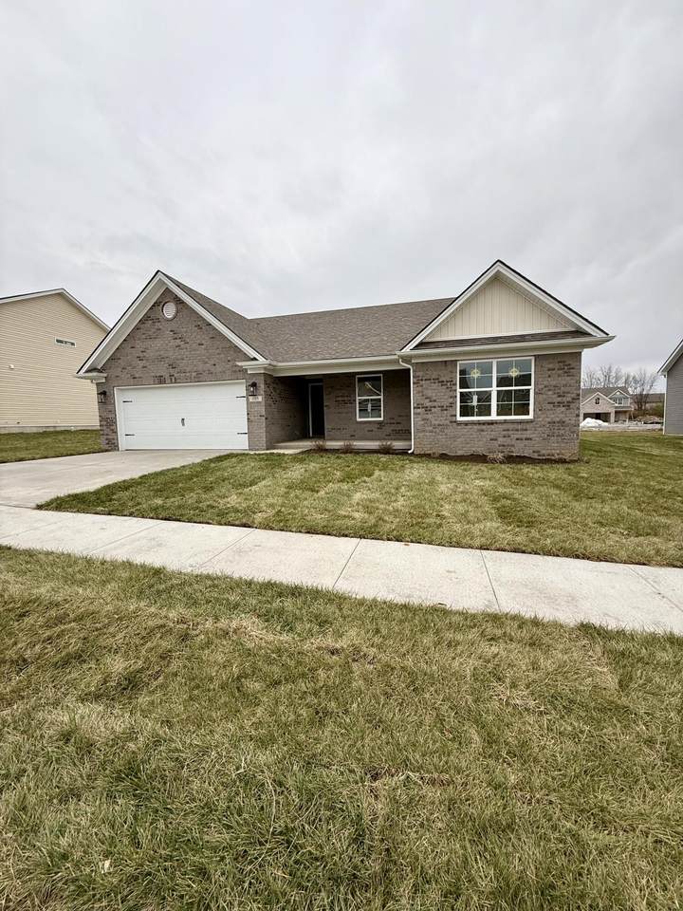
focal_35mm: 14
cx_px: 342
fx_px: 368
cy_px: 456
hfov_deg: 85.7
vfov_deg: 102.1
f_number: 2.2
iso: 50
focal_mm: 2.22
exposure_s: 1/276
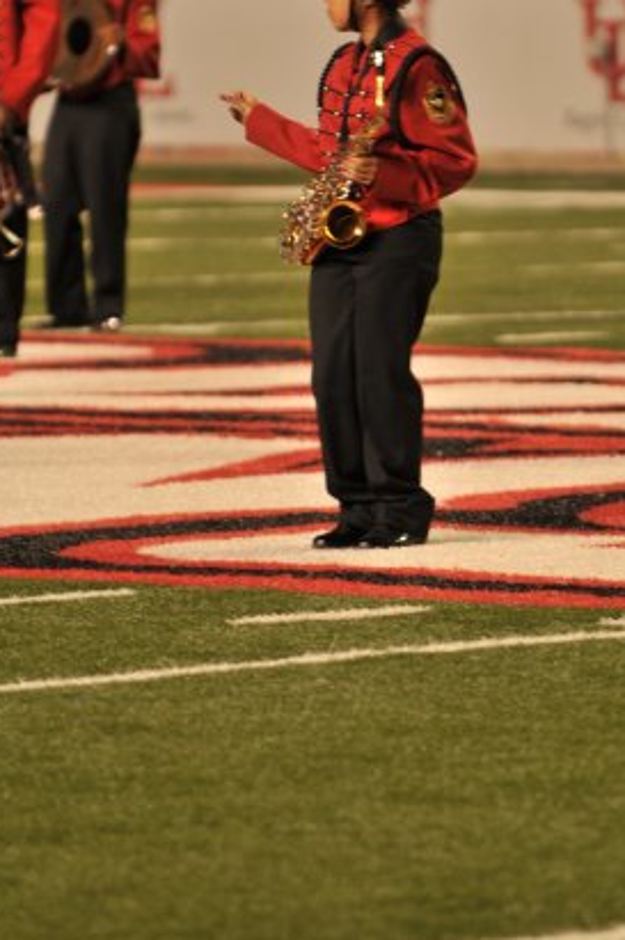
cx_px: 370
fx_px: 11434
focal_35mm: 438
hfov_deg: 3.1
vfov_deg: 4.7
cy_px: 357
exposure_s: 1/80
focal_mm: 200
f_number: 2.8
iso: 200
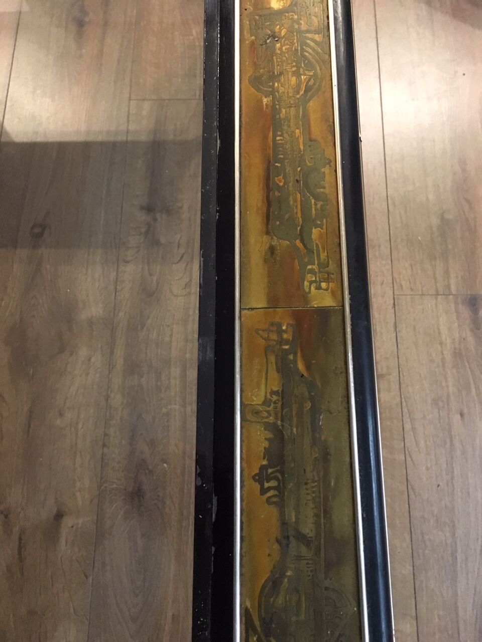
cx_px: 241
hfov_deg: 48.2
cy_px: 321
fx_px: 538
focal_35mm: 29
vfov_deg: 61.7
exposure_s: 1/17
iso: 250
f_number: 2.2
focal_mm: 4.15
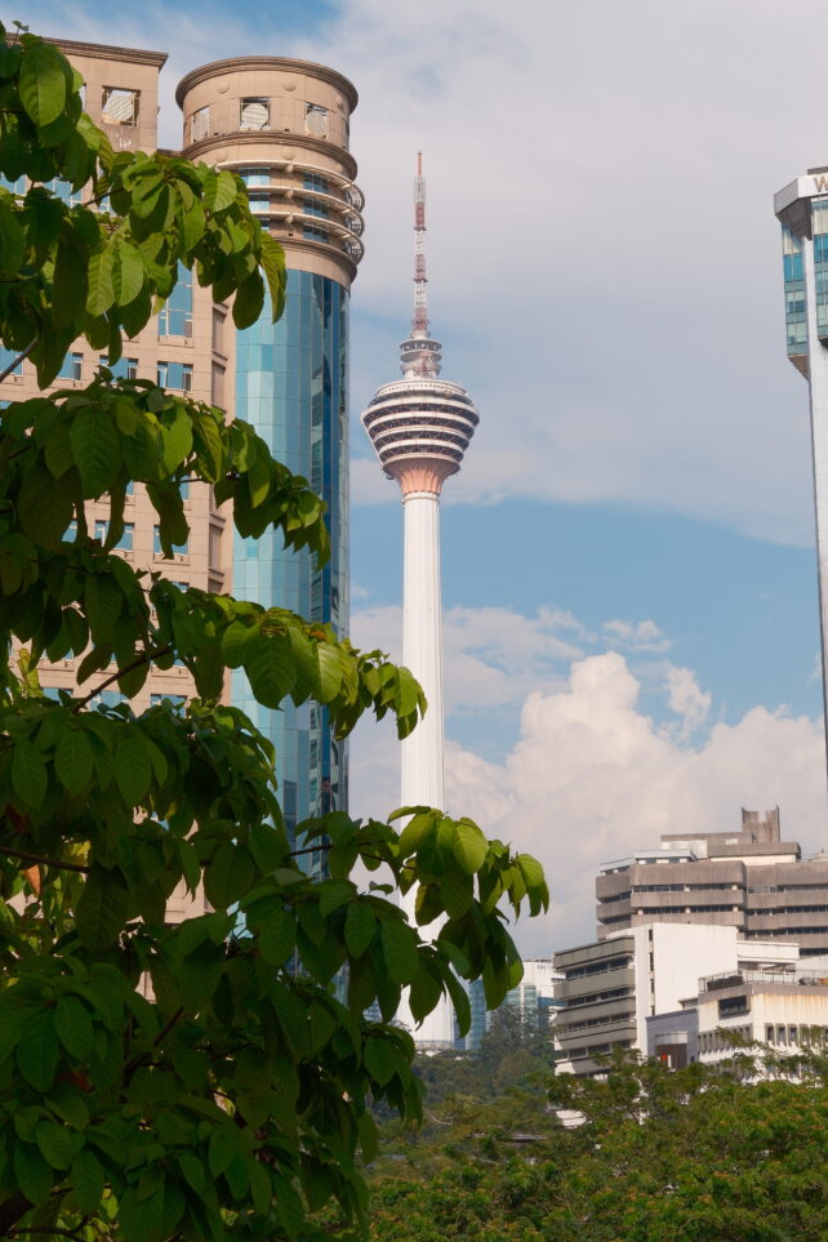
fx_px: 2518
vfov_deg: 27.7
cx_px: 422
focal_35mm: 73
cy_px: 543
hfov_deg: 18.7
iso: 125
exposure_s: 1/170
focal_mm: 40.8
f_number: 13
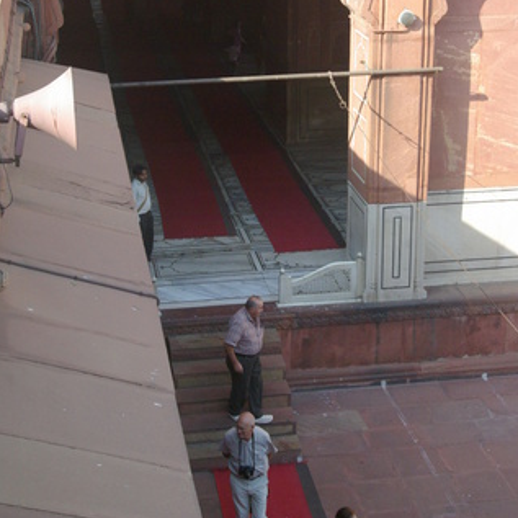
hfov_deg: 25.5
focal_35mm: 68
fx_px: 1145
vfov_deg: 25.3
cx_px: 260
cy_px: 160
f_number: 8
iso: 800
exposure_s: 1/125
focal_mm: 35
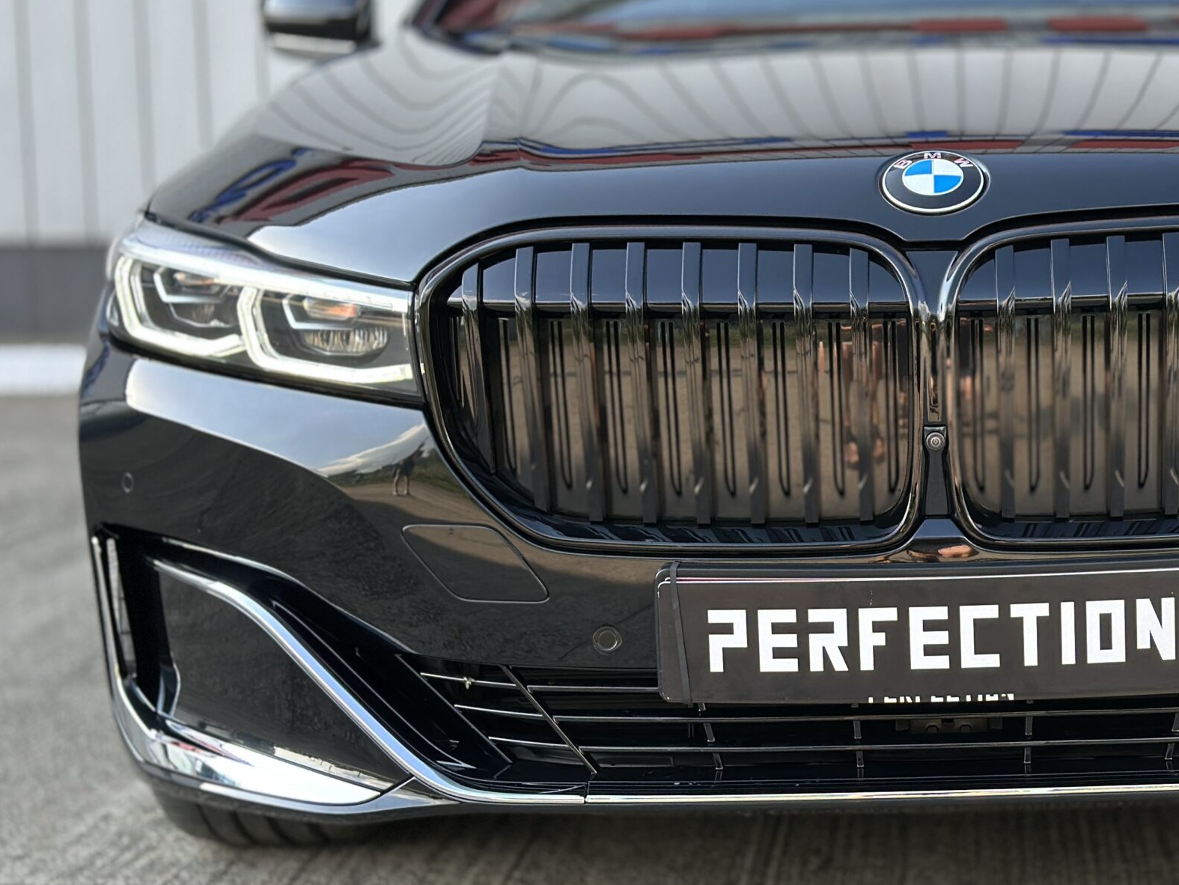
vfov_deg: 18.9
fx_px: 2657
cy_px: 428
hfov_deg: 24.6
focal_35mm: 78
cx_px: 945
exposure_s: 1/487
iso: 100
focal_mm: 6.86
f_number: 1.78
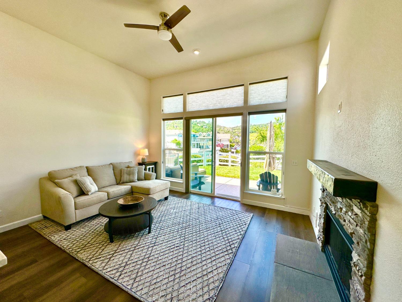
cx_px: 201
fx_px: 163
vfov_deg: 85.7
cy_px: 151
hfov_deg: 102.1
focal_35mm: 14
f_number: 2.2
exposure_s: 1/323
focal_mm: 2.22
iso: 40
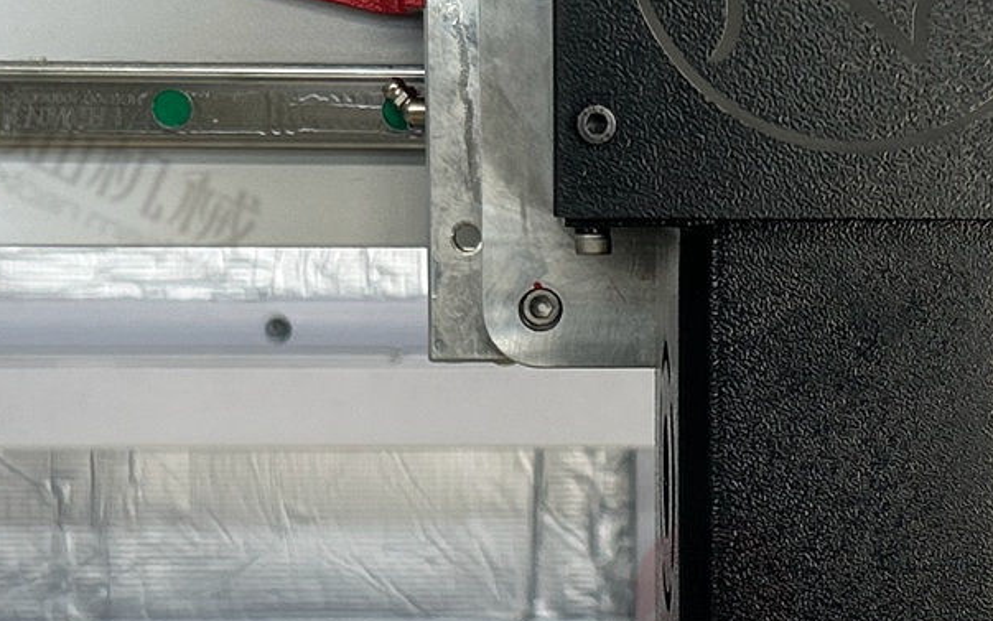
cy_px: 486
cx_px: 772
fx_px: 3167
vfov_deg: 11.2
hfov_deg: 17.7
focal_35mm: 117
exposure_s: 1/121
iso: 40
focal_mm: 5.7
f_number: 1.5
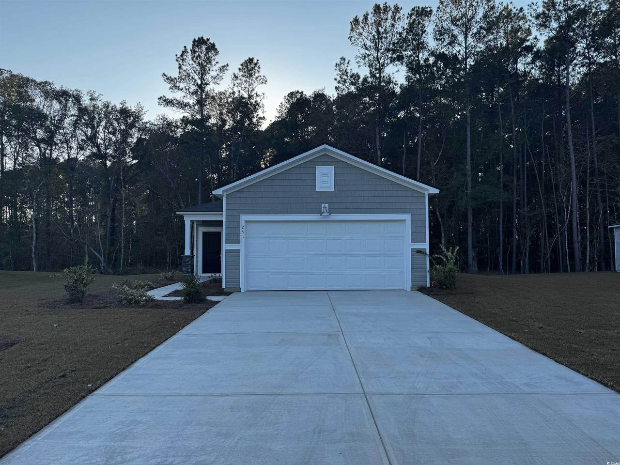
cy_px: 232
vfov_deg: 56.8
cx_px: 310
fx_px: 430
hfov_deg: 71.6
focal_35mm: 24
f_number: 1.78
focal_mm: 6.76
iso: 80
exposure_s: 1/1339
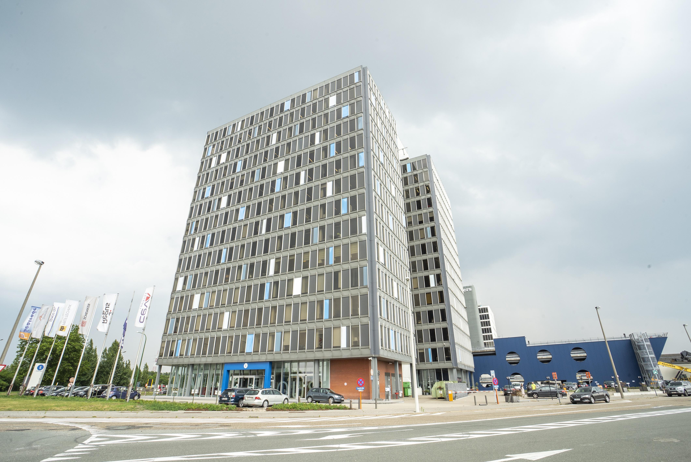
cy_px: 231
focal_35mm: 17
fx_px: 326
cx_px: 346
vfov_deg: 70.5
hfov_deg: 93.2
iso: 400
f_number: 14
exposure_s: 1/60
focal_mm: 17
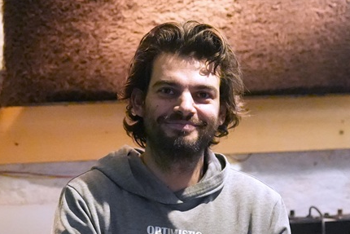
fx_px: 1770
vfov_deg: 7.5
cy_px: 233
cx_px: 175
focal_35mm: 182
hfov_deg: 11.3
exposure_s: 1/222
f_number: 2.8
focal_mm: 58
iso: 16000
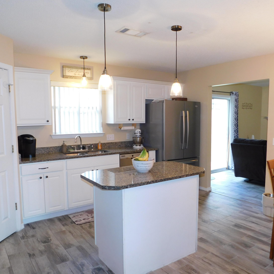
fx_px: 251
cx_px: 148
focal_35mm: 28
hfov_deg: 57.2
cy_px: 140
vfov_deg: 57.3
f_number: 3
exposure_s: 1/30
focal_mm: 4
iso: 180
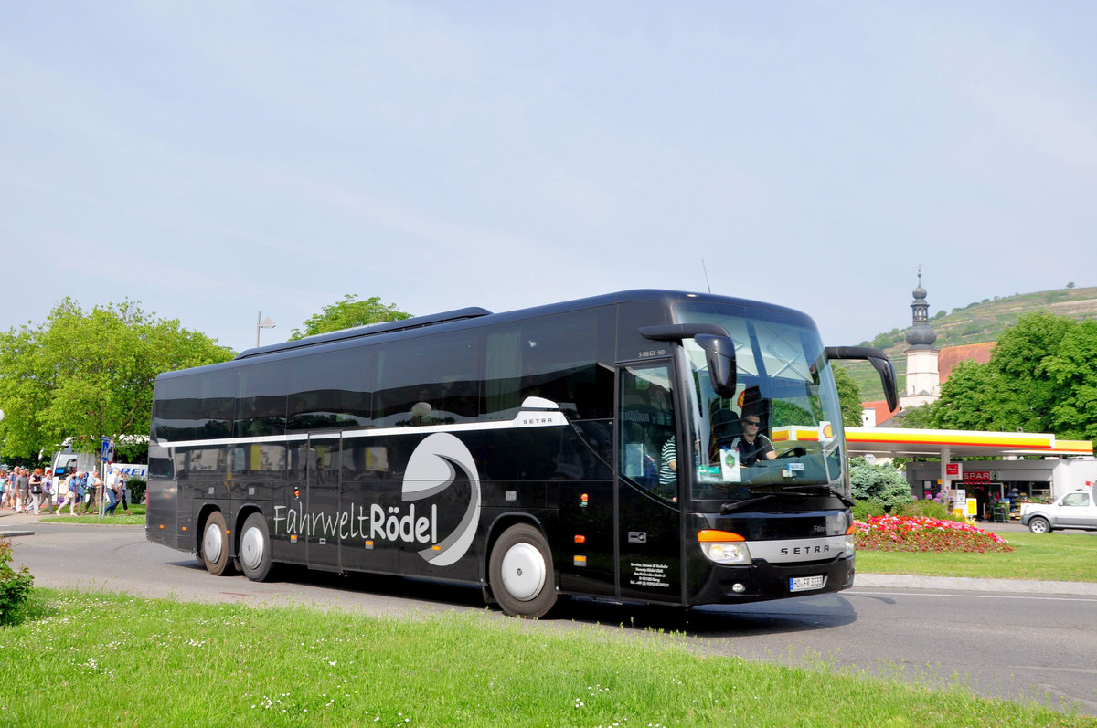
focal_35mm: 36
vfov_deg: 36.8
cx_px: 548
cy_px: 364
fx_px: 1096
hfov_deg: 53.2
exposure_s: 1/200
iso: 200
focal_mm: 24
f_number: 7.1
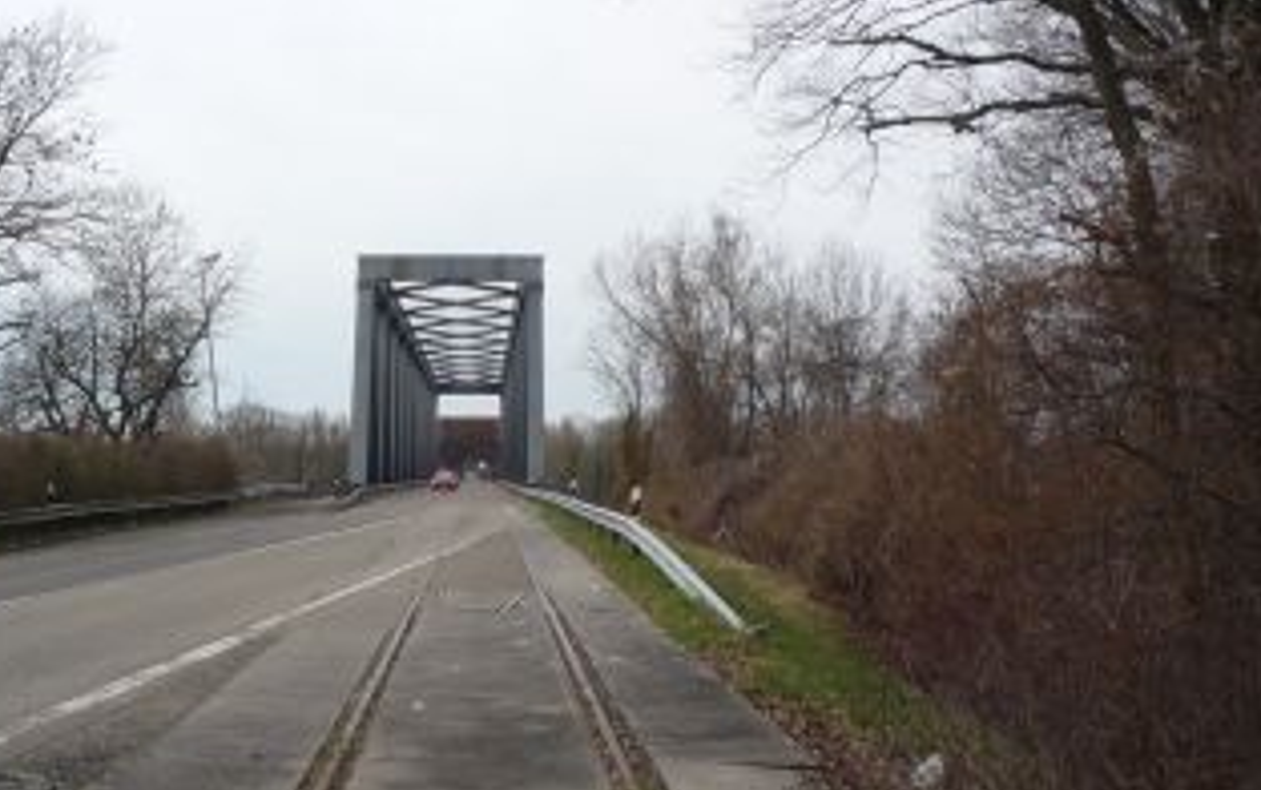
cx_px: 459
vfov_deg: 24.9
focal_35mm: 52
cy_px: 451
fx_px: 1788
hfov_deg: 38.6
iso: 100
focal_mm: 5.2
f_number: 4.5
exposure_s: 1/400
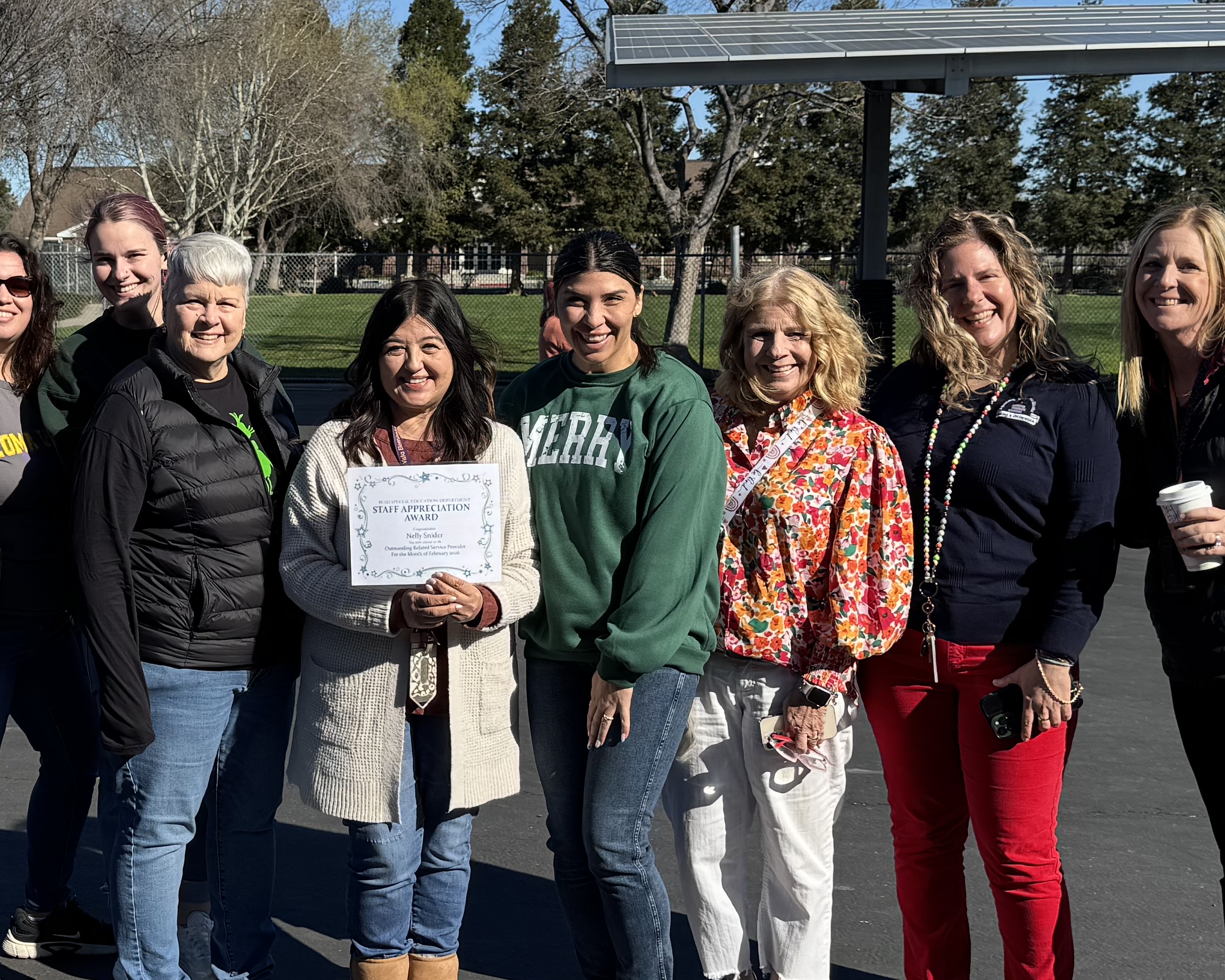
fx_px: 2103
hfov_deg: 31.8
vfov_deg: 26.2
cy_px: 466
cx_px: 290
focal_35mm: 58
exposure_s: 1/3802
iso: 80
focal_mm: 6.76
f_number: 1.78
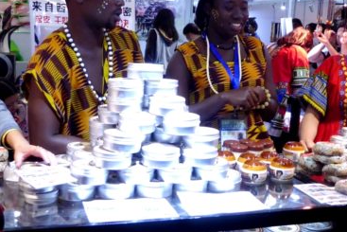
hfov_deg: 54.5
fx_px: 328
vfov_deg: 38.8
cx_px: 234
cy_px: 92
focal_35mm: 34
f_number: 3.3
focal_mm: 4.3
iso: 400
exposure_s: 1/60
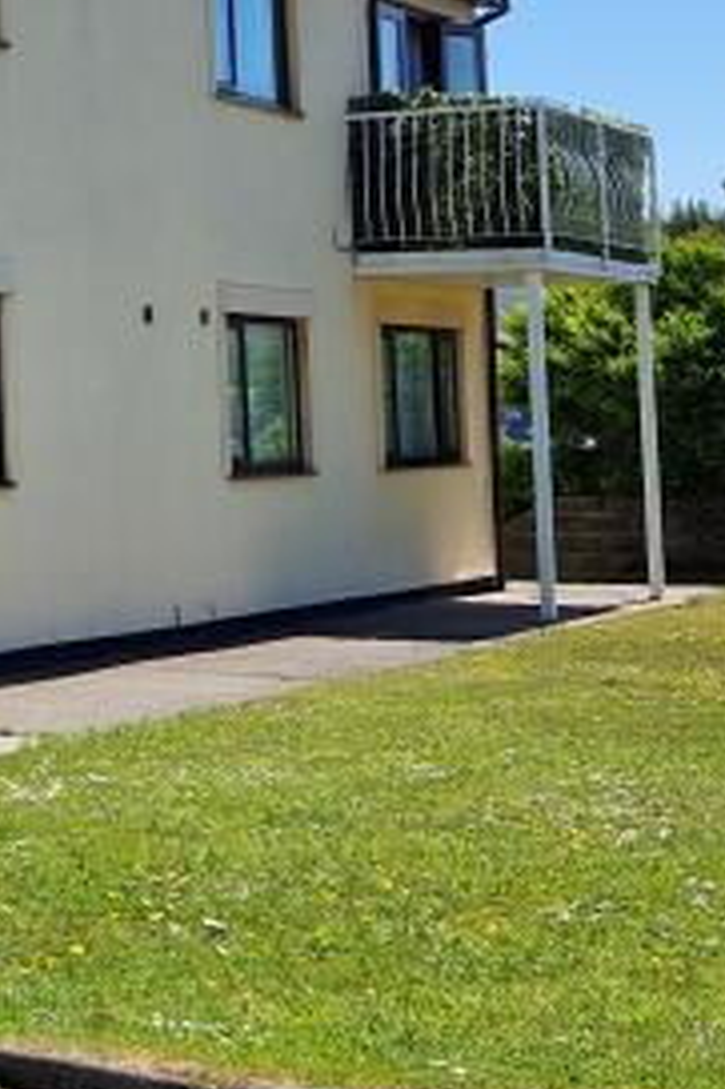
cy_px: 188
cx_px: -713
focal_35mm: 90
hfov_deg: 13.2
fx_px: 2722
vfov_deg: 22.3
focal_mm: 5.4
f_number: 1.8
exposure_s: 1/1676
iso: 50
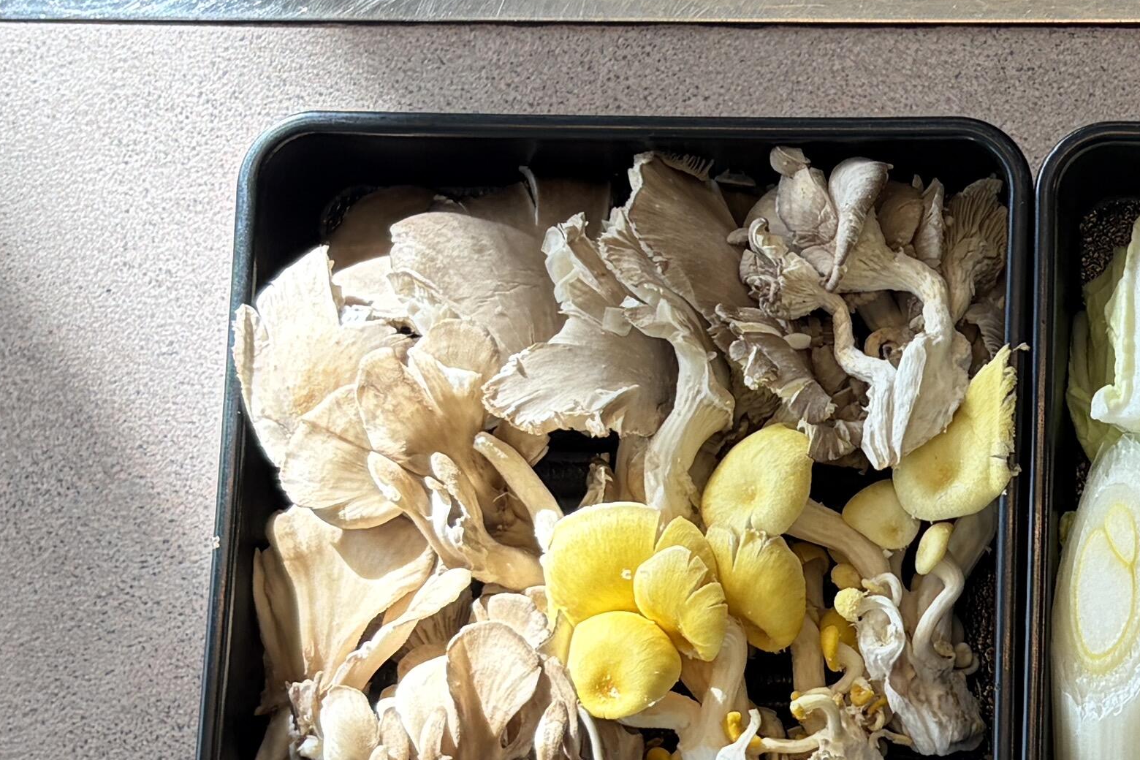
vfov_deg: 13.8
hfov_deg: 20.0
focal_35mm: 99
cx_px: 1110
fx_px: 3135
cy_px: 386
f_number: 1.6
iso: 50
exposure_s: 1/322
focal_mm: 5.96
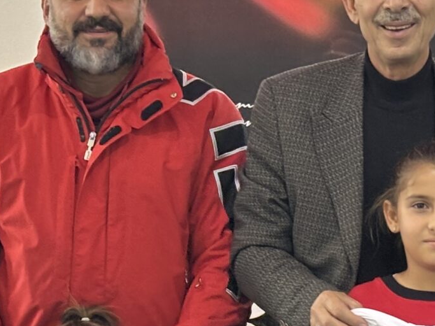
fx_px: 2450
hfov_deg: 10.1
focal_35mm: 195
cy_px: 162
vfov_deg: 7.6
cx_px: 371
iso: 250
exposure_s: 1/33
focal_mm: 5.96
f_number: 1.6
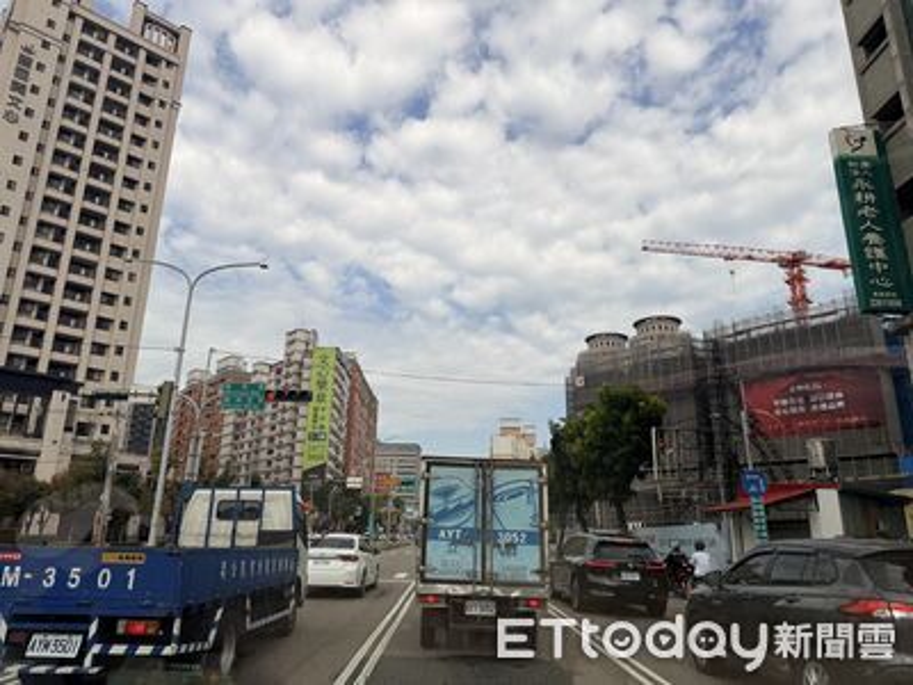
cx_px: 456
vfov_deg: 56.8
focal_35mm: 24
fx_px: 633
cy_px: 342
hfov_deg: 71.6
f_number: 1.78
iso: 80
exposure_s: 1/4405
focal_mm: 6.76
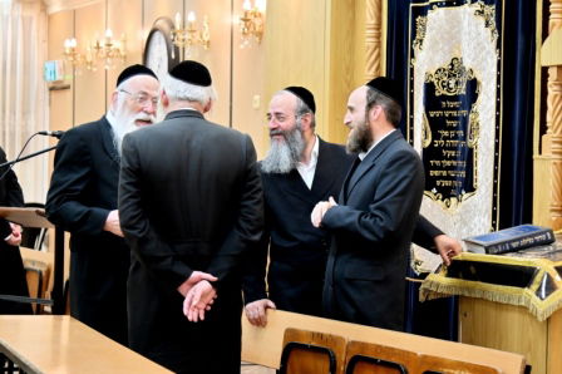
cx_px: 281
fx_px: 1638
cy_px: 187
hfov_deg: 19.5
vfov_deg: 13.0
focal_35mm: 105
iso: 1250
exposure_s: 1/320
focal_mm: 70
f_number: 4
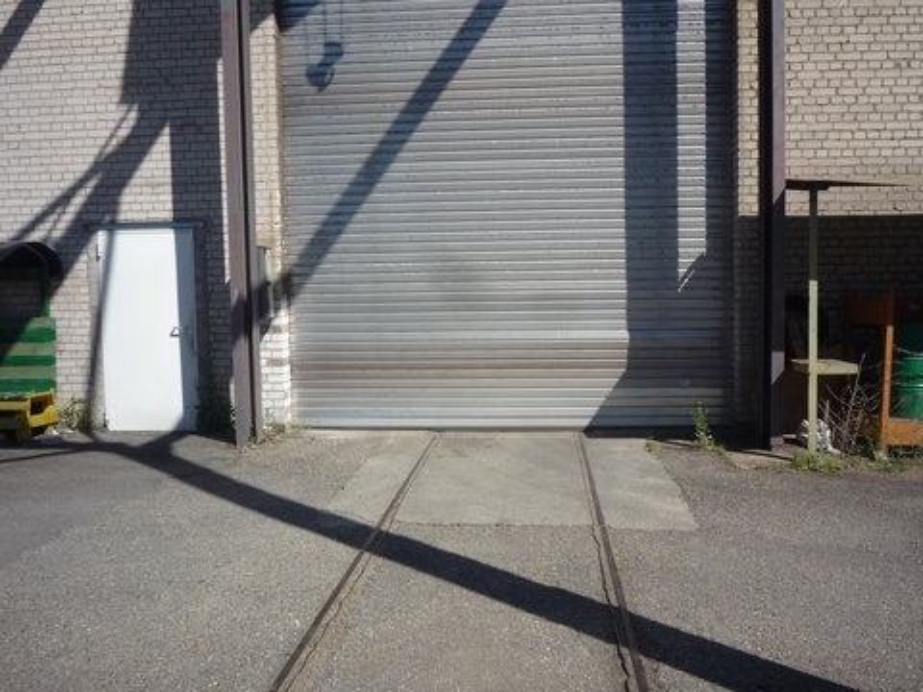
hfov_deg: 56.8
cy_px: 346
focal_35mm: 32
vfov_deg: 44.2
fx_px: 853
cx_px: 462
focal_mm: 5.2
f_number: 5.6
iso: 100
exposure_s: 1/400
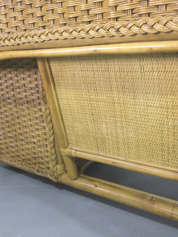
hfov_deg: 39.7
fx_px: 247
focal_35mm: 36
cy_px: 105
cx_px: 89
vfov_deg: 51.2
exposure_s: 1/30
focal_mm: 22.3
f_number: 3.2
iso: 640
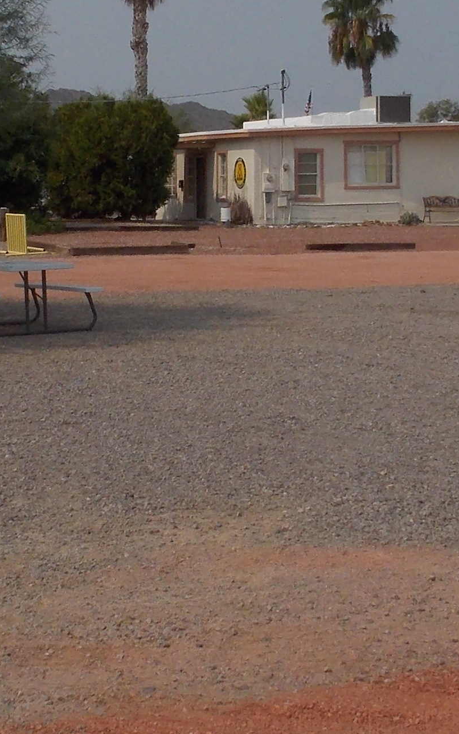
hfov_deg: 15.0
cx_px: 116
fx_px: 1741
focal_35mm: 87
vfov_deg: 23.6
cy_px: 216
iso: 80
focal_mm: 4.1
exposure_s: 1/2000
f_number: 3.3
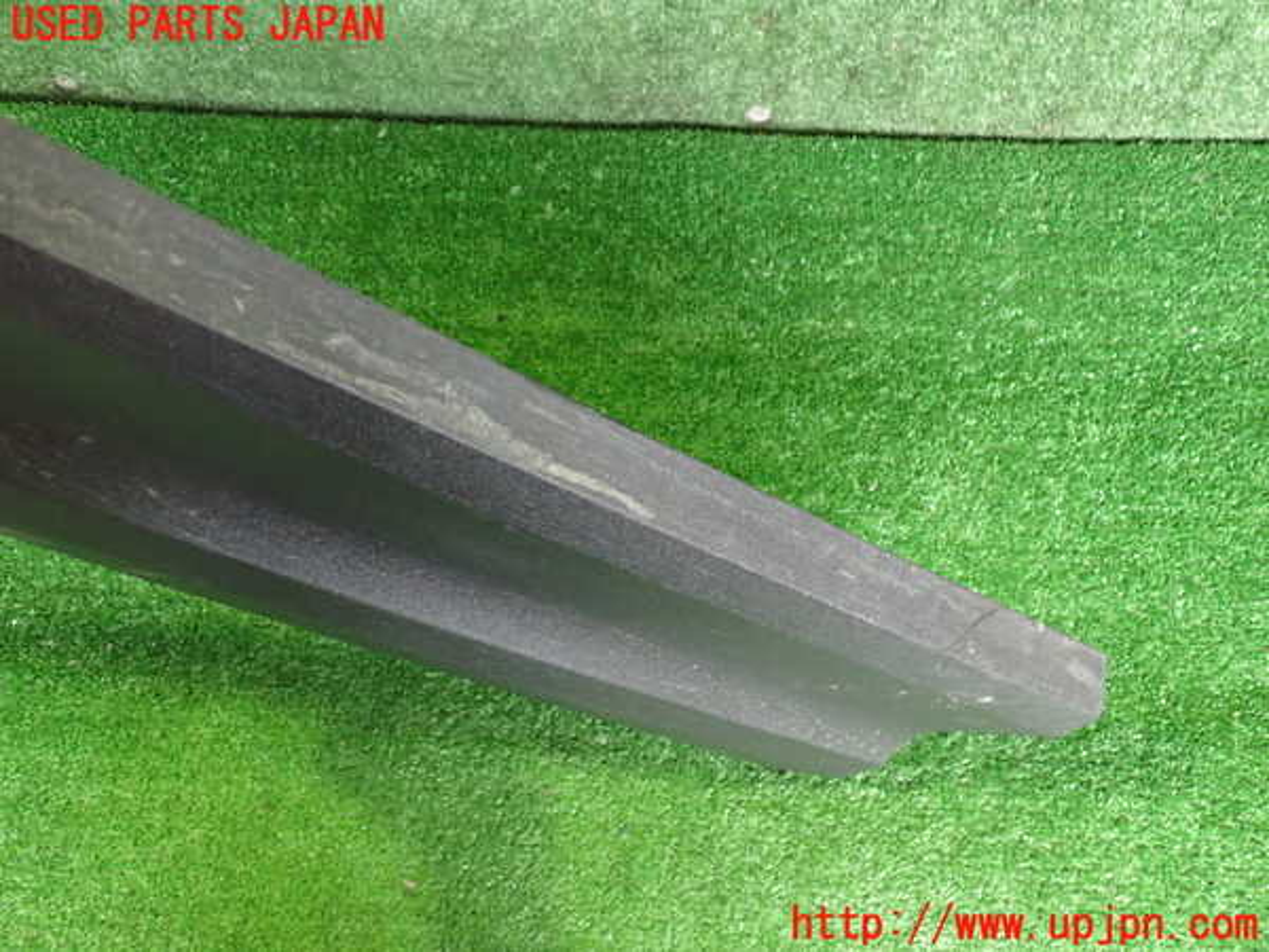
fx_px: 1100
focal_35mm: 30
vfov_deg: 46.8
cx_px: 634
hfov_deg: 60.0
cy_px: 476
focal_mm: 5.4
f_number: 2.3
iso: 800
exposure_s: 1/30
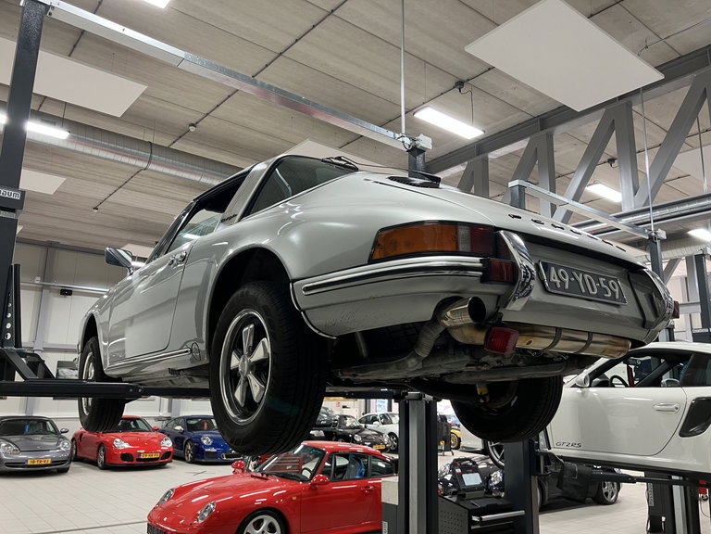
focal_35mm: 28
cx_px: 356
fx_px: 575
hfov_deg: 63.4
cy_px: 267
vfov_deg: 49.7
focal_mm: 3.99
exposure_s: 1/50
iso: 50
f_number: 1.8
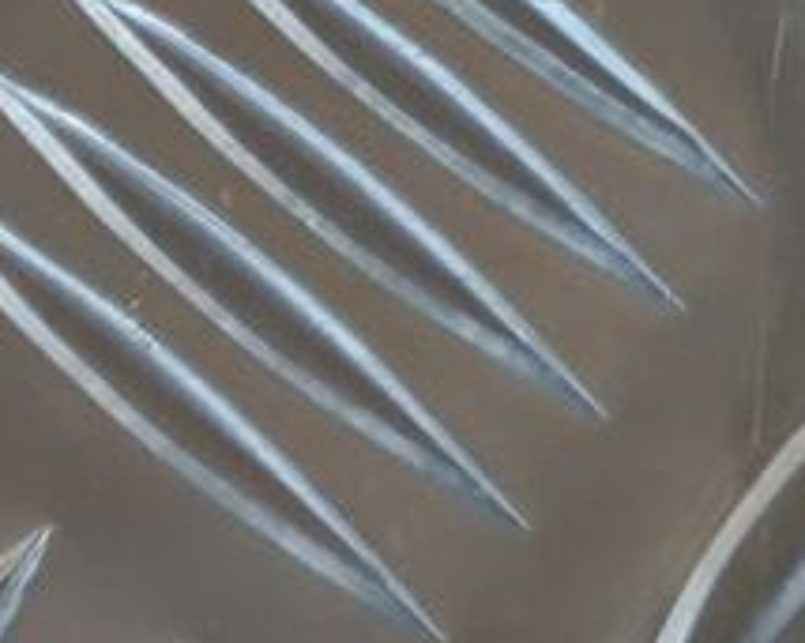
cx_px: -1587
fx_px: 3953
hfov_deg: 9.3
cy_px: -1226
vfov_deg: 8.1
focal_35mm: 166
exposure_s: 1/100
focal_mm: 5.4
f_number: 1.8
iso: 125
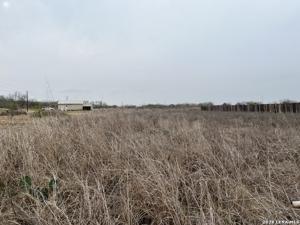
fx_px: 225
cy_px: 112
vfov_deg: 53.1
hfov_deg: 67.3
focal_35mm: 26
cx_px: 150
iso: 50
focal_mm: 5.1
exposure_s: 1/1517
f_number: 1.6
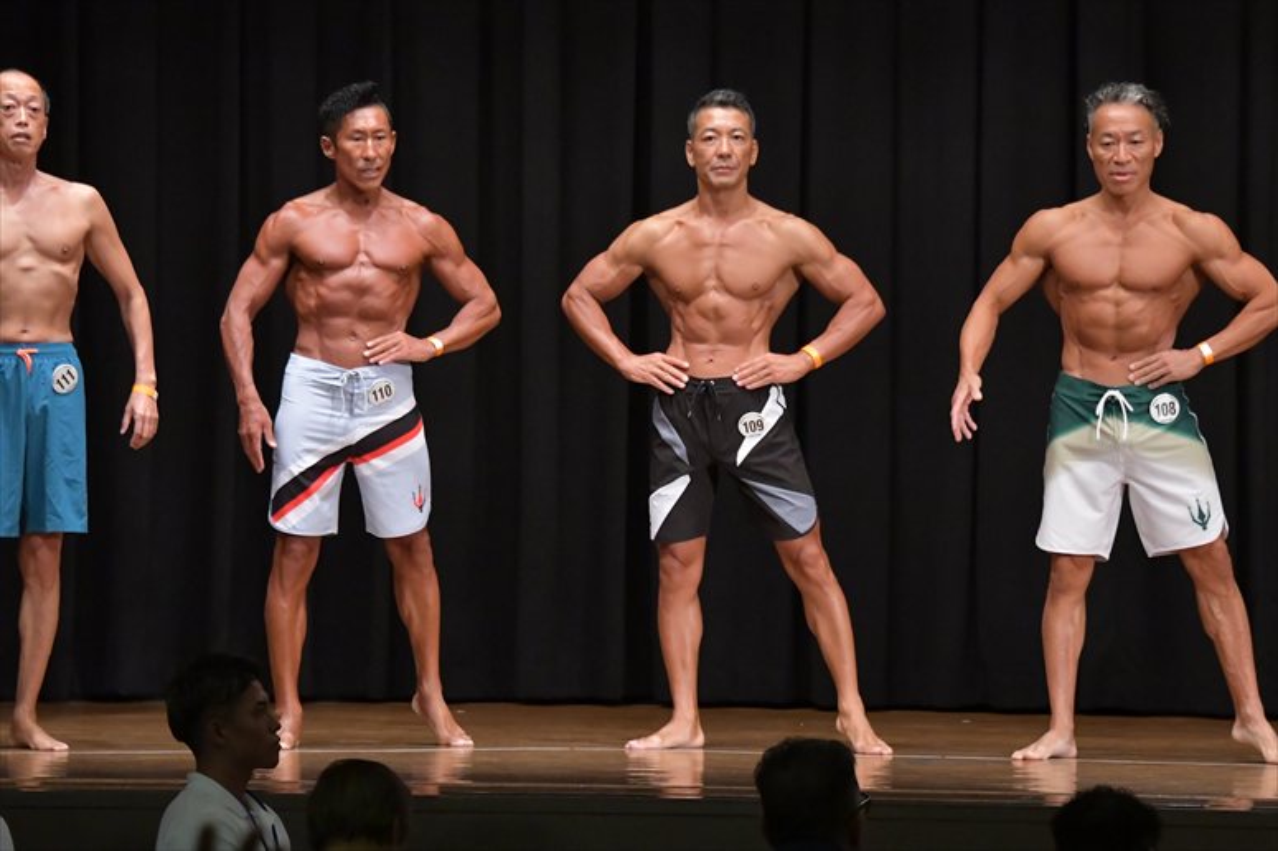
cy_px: 426
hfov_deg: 10.2
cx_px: 639
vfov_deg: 6.8
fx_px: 7168
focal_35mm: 202
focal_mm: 135
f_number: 5.6
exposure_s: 1/400
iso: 6400
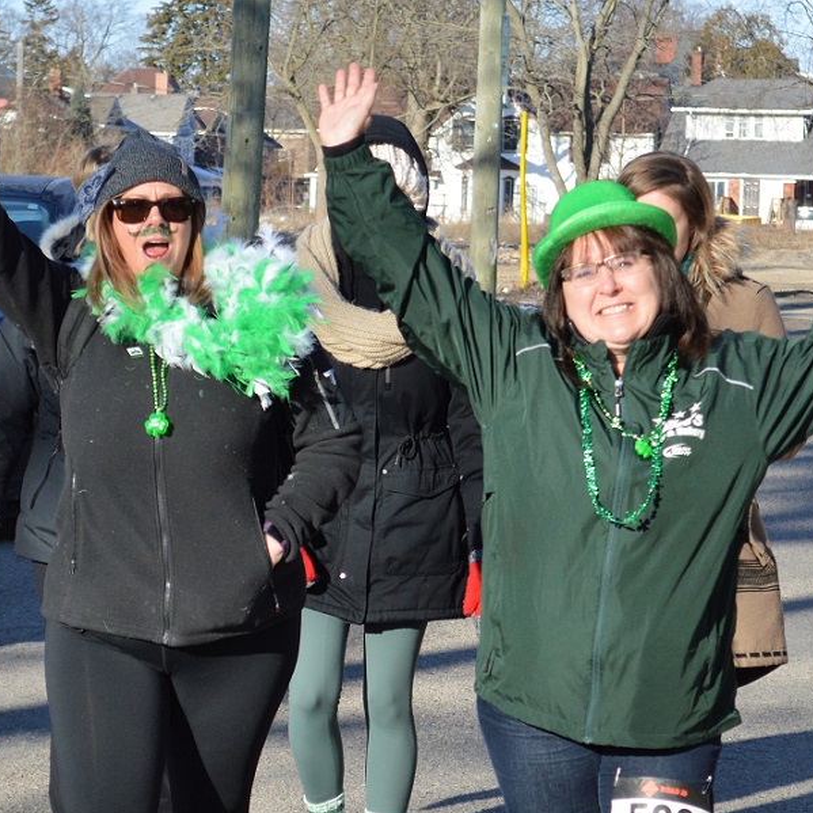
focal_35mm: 107
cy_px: 411
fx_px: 2834
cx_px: 494
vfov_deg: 16.3
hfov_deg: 16.3
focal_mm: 55
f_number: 5.6
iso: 400
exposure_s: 1/800
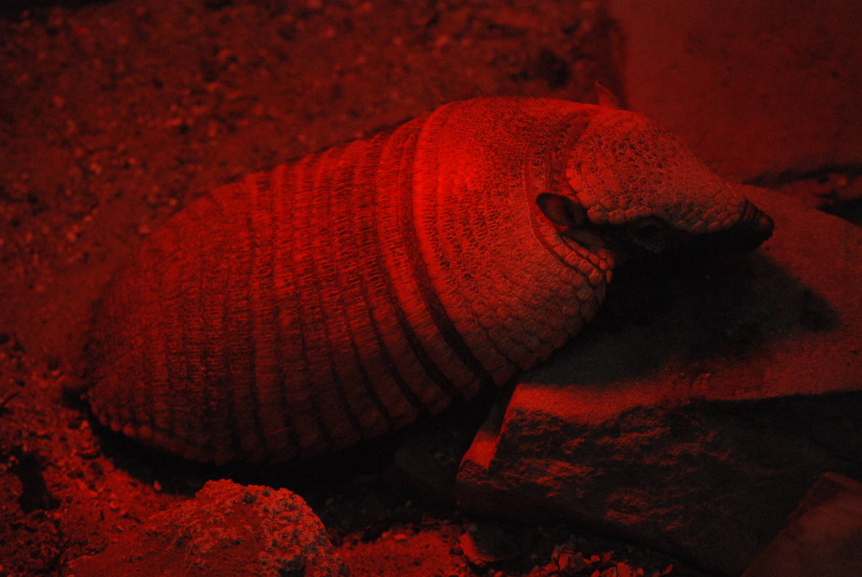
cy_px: 288
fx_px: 4854
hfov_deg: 10.1
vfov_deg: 6.8
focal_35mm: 202
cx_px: 431
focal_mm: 135
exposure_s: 1/160
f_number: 4.2
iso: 1600
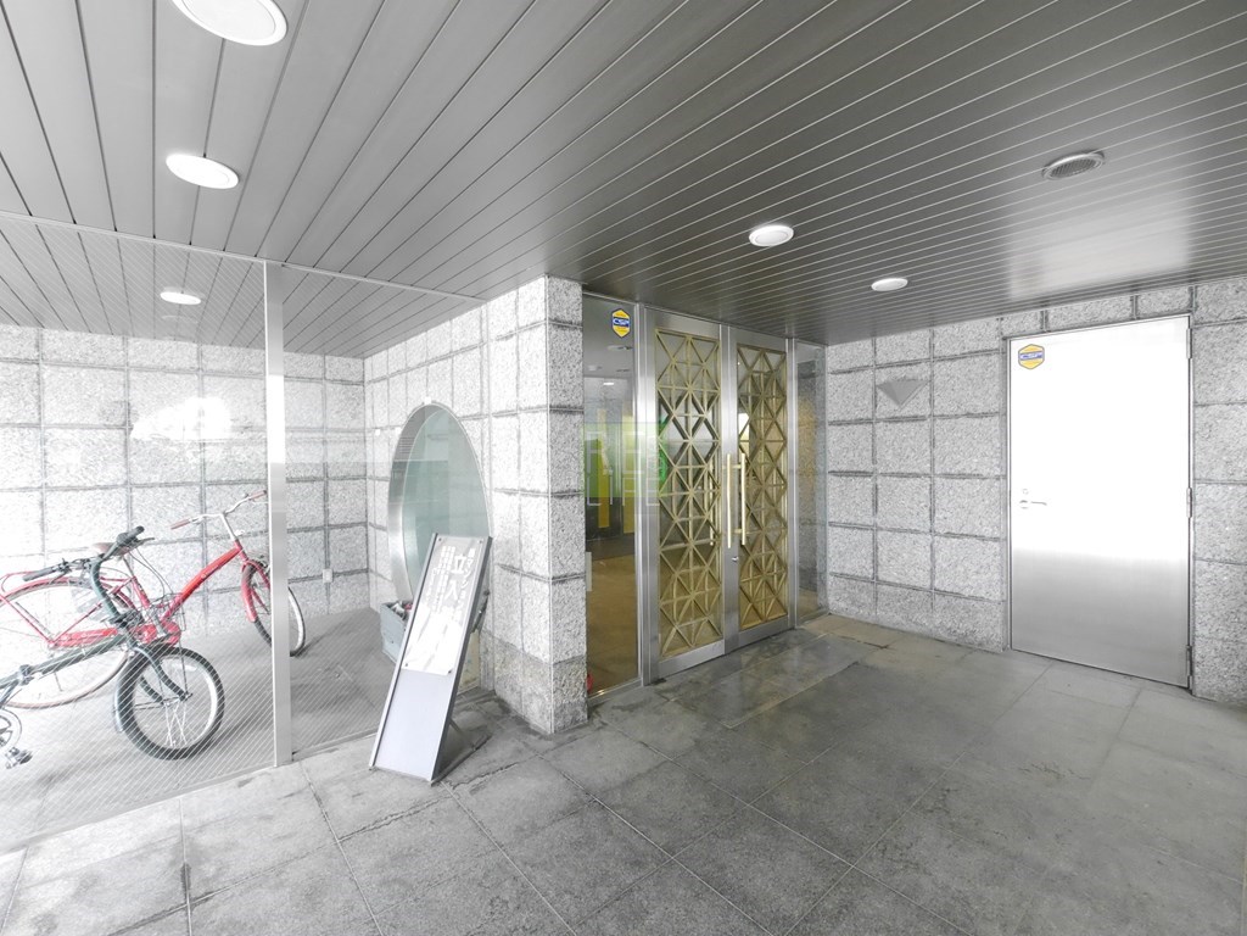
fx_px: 576
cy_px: 468
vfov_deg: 78.1
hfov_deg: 94.5
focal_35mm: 16
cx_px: 624
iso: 3200
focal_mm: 8
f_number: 5.6
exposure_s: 1/40
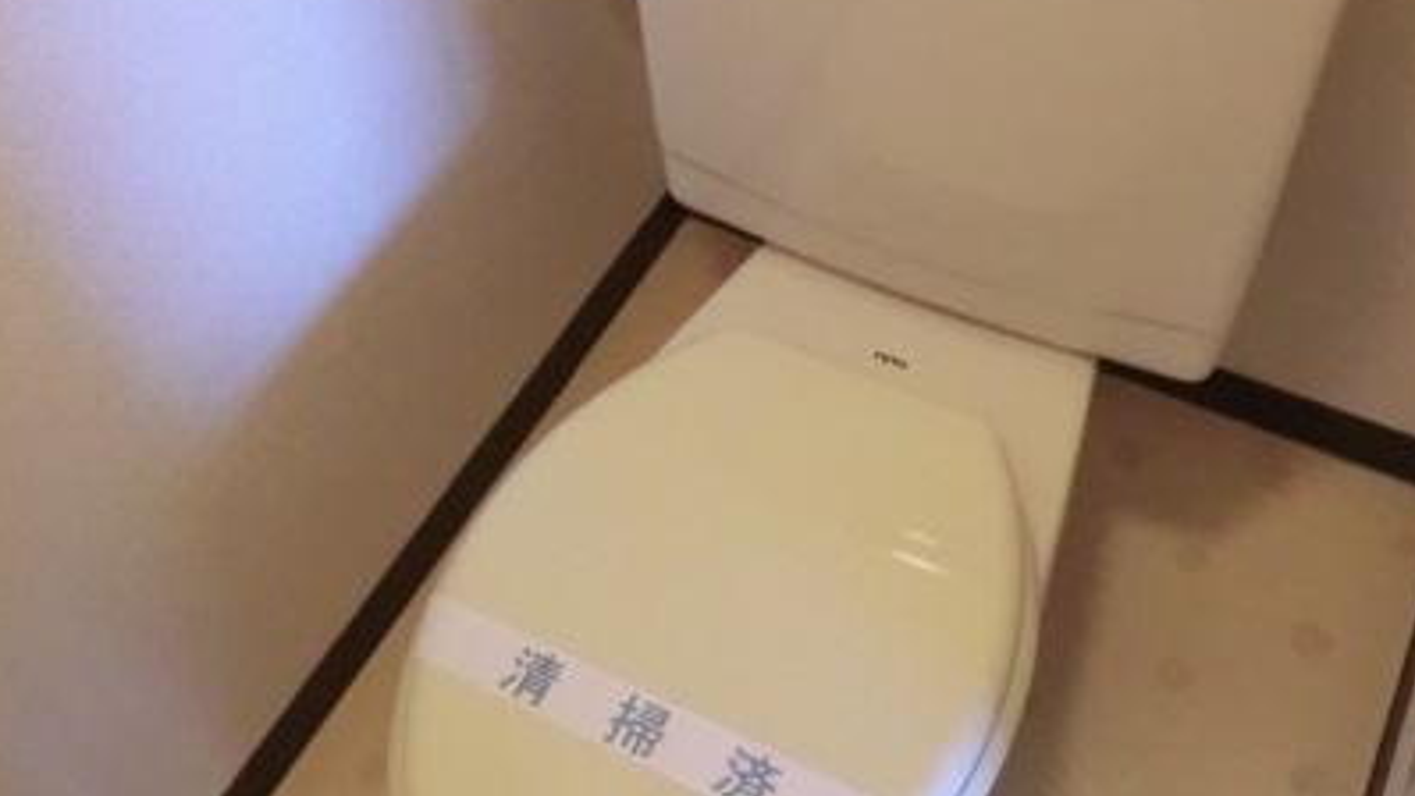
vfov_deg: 28.2
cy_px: 288
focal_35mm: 42
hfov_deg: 48.3
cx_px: 779
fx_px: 1576
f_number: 3.2
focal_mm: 4.3
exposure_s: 1/60
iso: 800
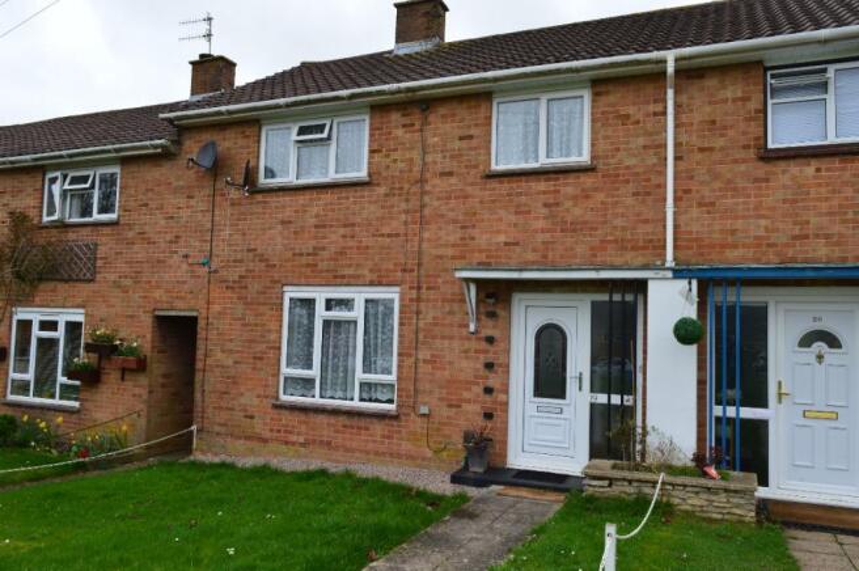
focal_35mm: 27
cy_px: 286
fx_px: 644
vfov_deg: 47.8
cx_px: 430
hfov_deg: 67.4
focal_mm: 18
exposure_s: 1/200
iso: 400
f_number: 10
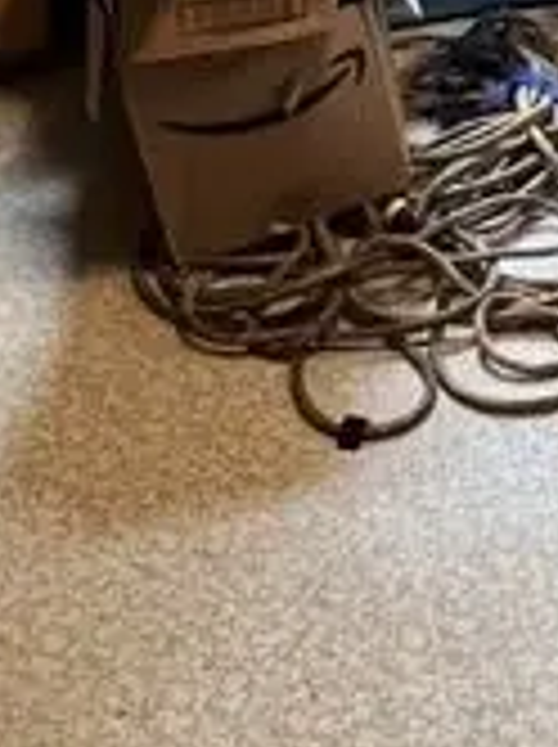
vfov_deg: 17.1
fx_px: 2026
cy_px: -598
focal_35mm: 94
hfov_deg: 14.4
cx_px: 904
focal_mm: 1.57
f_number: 1.8
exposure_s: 1/60
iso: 250
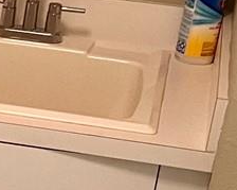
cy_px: 269
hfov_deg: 10.0
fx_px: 1269
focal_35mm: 181
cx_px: -213
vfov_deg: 8.4
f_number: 1.5
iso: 125
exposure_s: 1/60
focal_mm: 5.7
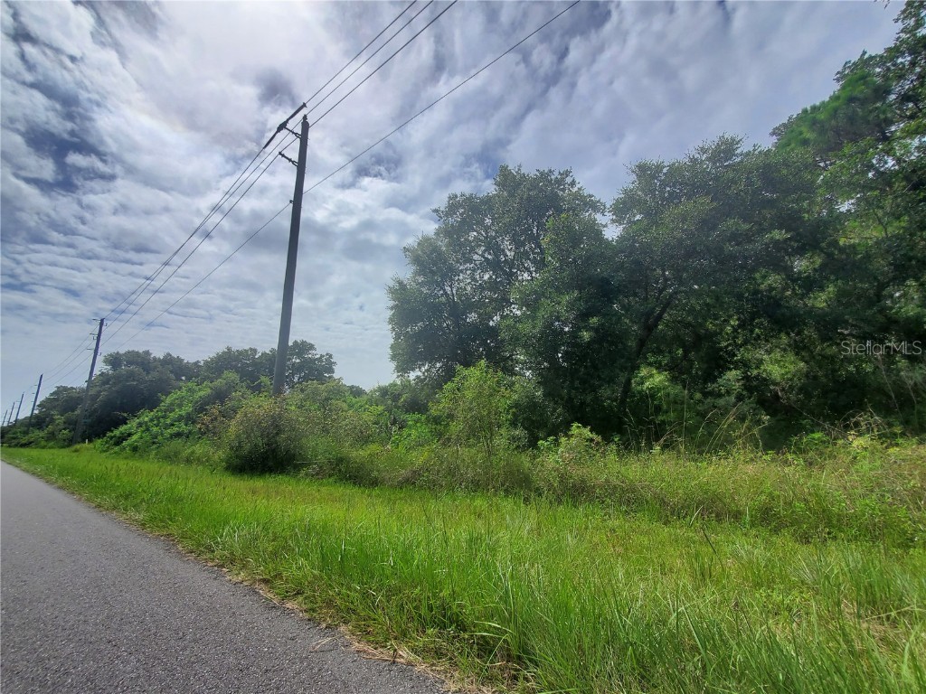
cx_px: 463
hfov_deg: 106.2
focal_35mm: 13
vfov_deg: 89.9
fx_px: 348
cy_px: 347
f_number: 2.2
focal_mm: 1.8
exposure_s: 1/2490
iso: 50
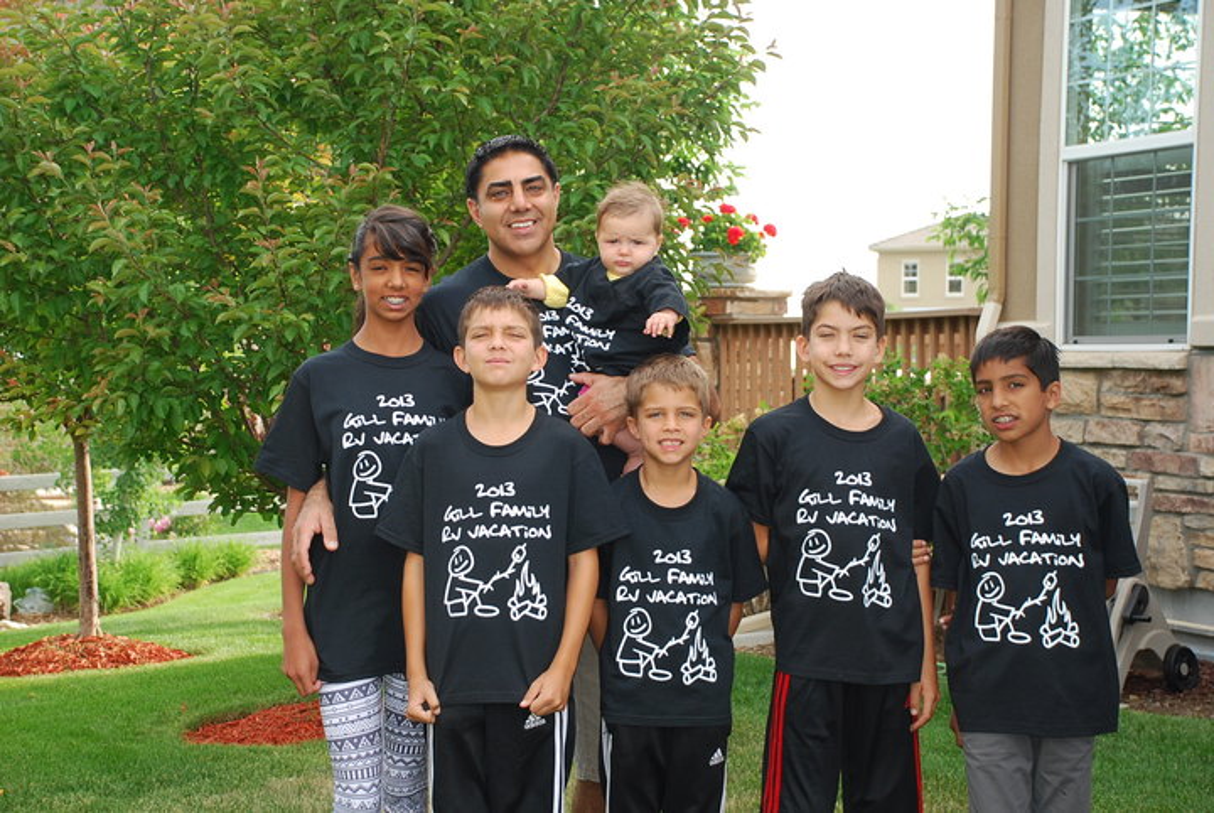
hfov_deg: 28.0
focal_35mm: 72
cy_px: 406
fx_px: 2431
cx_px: 607
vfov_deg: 19.0
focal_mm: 48
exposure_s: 1/100
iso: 200
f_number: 4.8
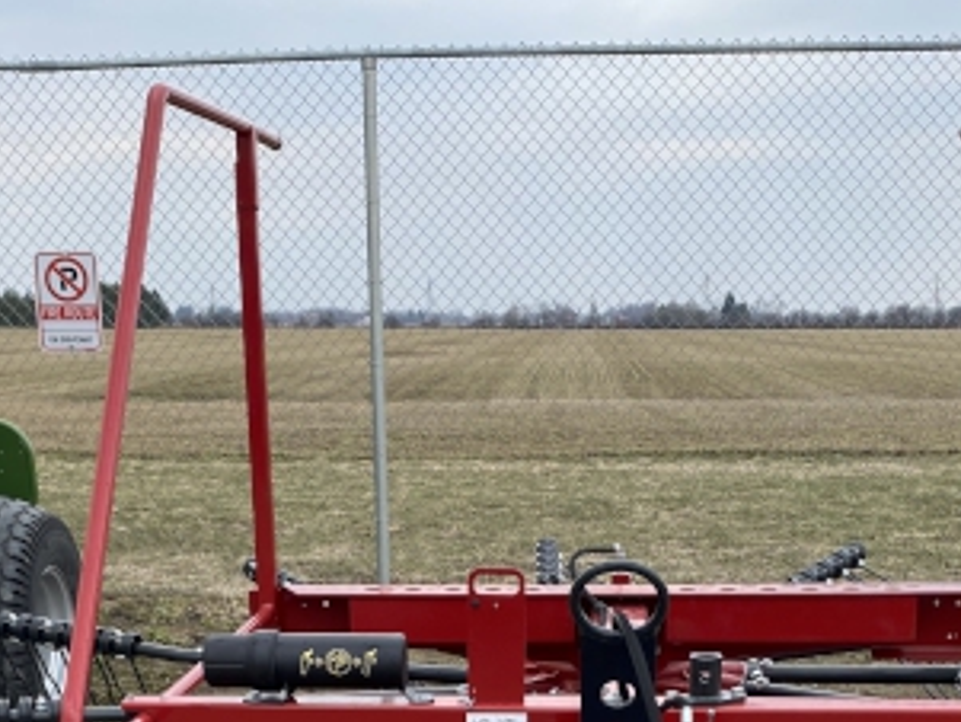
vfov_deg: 19.8
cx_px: 549
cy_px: 907
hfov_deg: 28.1
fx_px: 1916
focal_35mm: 69
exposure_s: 1/788
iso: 32
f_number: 1.8
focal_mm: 4.25
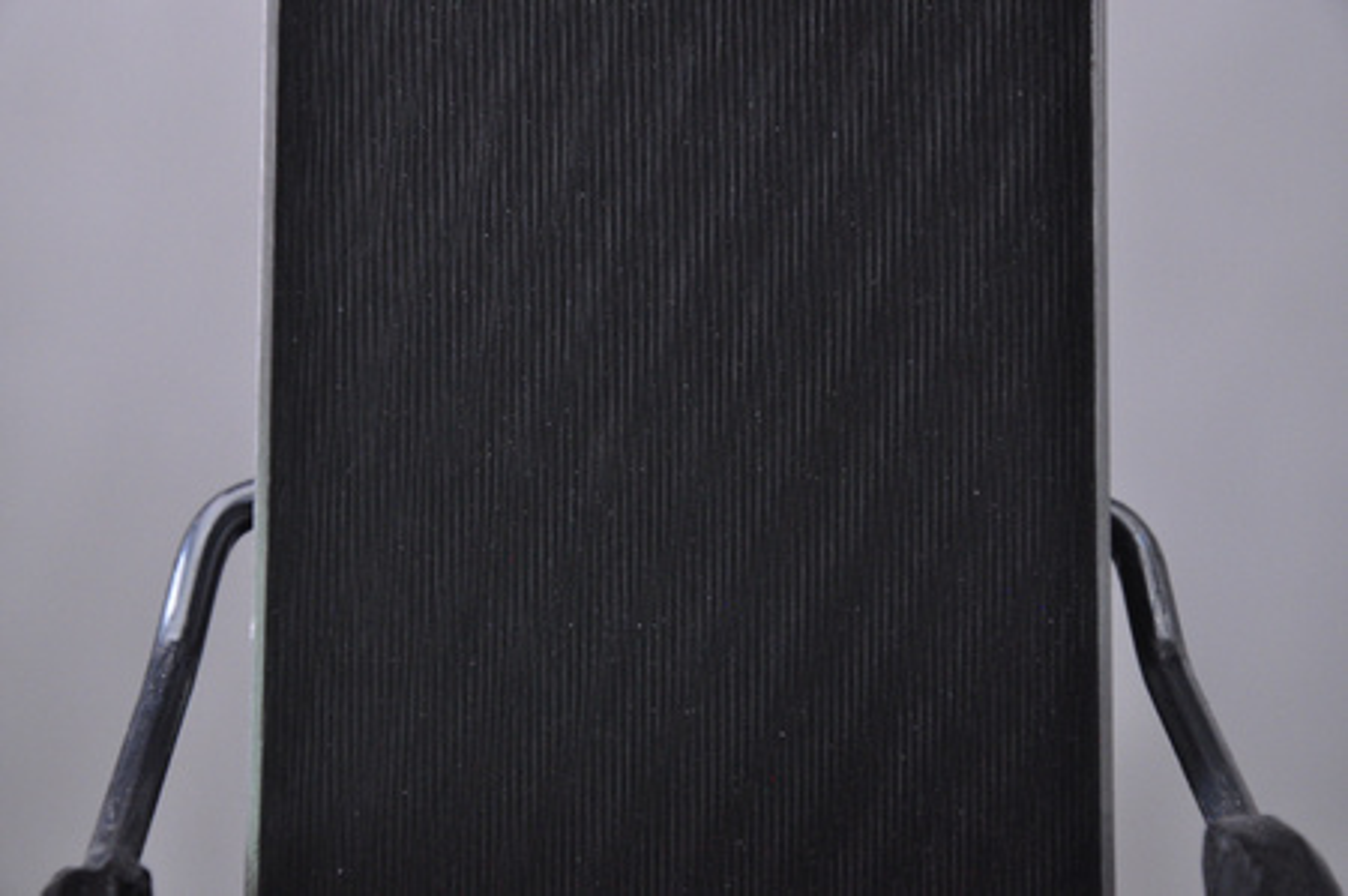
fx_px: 5891
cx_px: 674
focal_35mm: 158
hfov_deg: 13.1
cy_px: 448
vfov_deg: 8.7
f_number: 9.5
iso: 3200
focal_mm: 105
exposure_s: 1/125
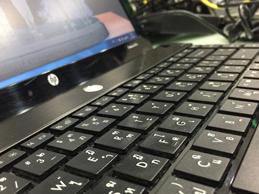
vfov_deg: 38.5
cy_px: 117
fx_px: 277
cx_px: 109
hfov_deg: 49.9
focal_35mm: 37
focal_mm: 4.15
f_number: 2.2
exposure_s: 1/25
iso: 250
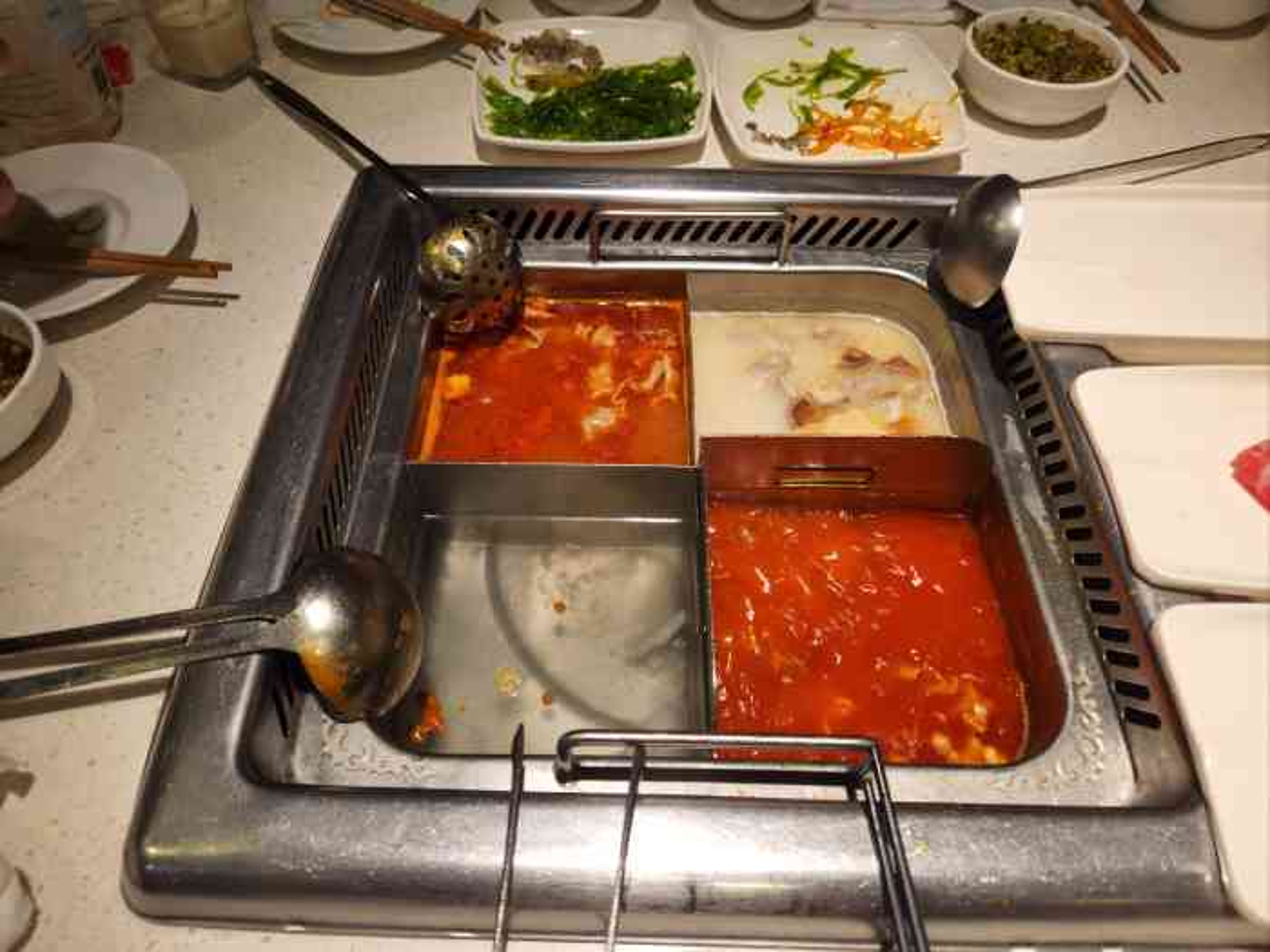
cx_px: 635
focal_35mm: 23
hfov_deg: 73.9
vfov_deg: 58.9
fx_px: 844
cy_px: 476
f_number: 1.8
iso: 25
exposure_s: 1/50
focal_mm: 5.4
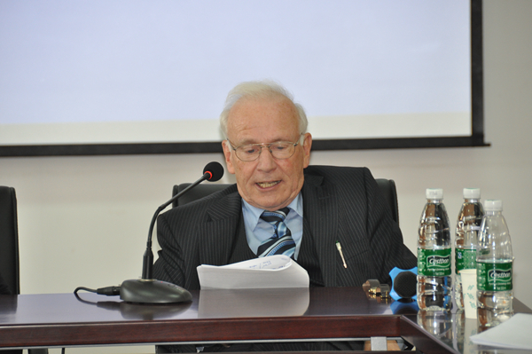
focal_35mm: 300
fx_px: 4430
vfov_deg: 4.6
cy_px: 177
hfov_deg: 6.9
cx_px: 266
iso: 800
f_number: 5.6
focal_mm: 200
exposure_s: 1/60
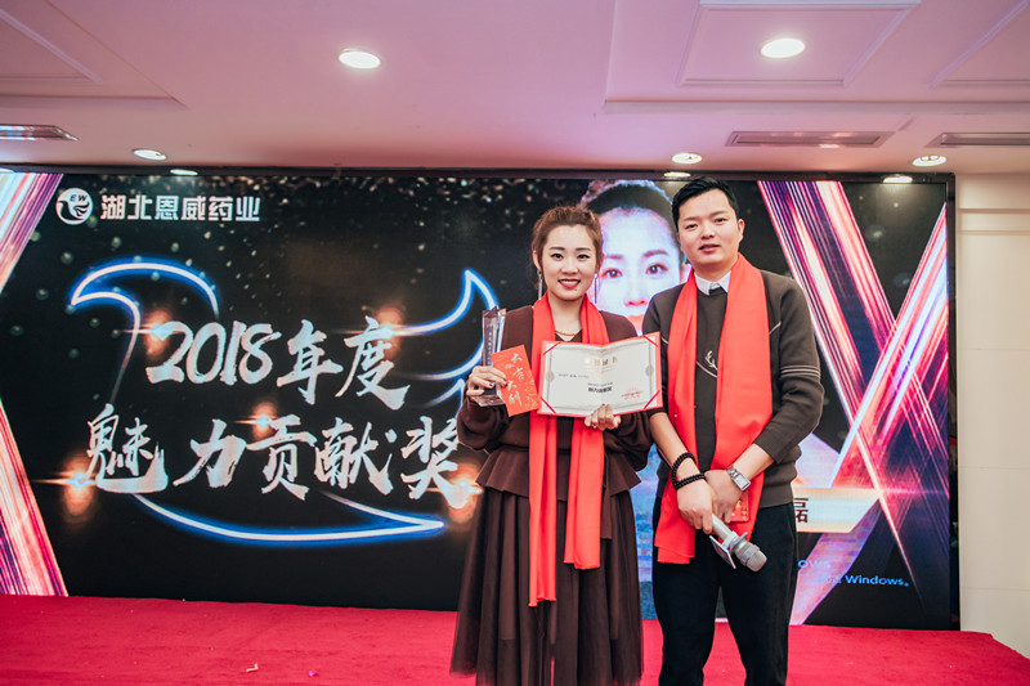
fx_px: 829
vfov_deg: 44.9
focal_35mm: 29
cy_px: 343
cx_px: 515
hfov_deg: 63.7
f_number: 4
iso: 1000
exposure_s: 1/125
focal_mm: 29
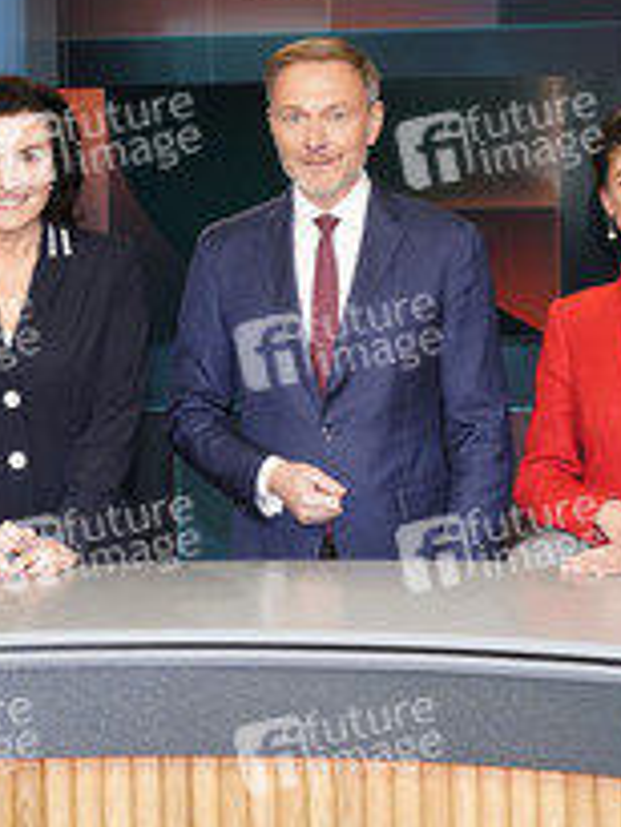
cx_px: 393
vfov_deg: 25.6
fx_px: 1816
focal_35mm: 76
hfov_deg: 19.4
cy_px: 444
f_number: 5.6
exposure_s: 1/125
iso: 2000
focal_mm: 36
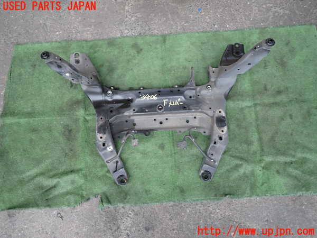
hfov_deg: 69.4
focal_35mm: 25
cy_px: 119
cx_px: 158
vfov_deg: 54.9
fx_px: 229
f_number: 2
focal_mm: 4.5
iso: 125
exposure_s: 1/125
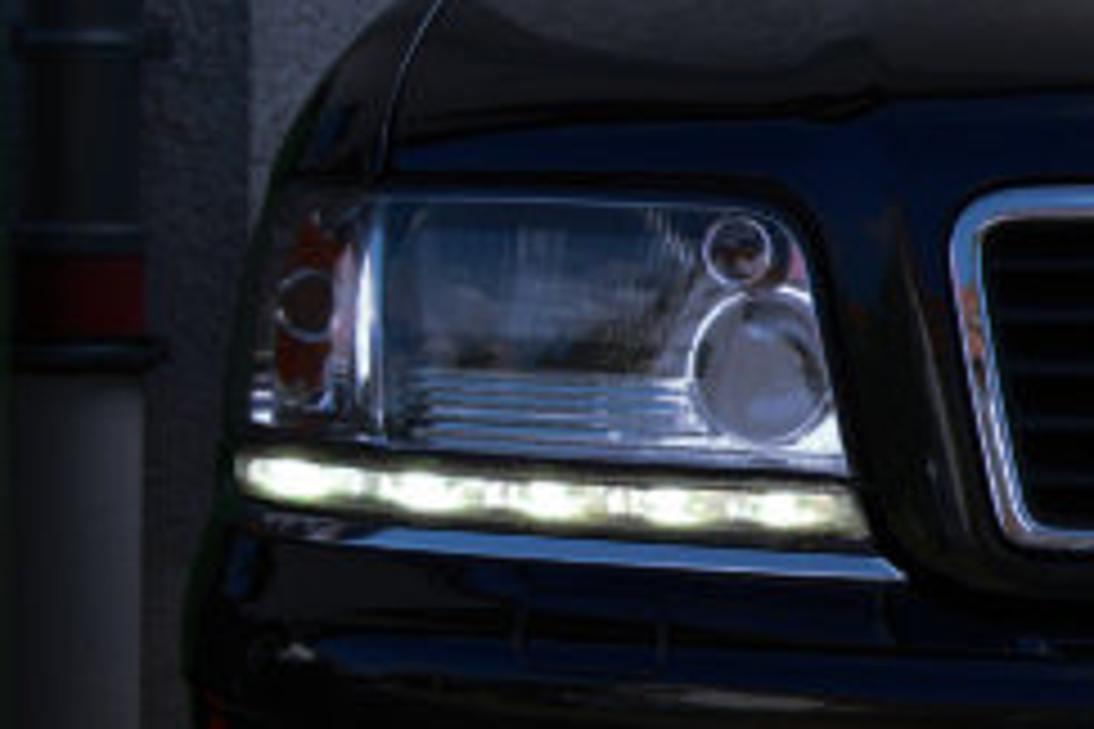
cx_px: 1796
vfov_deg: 7.3
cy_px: 295
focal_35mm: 188
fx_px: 5713
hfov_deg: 10.4
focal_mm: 38
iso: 400
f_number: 8
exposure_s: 1/250
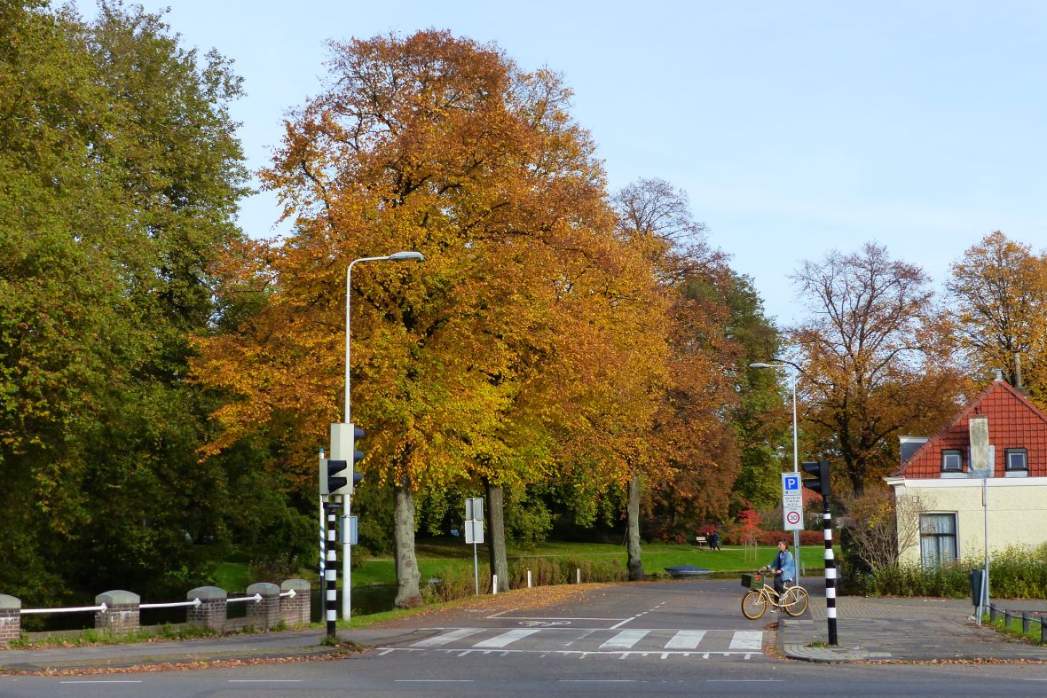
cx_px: 524
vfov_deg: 24.6
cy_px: 310
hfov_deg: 36.2
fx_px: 1600
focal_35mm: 55
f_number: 4
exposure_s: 1/500
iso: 160
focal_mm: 9.4
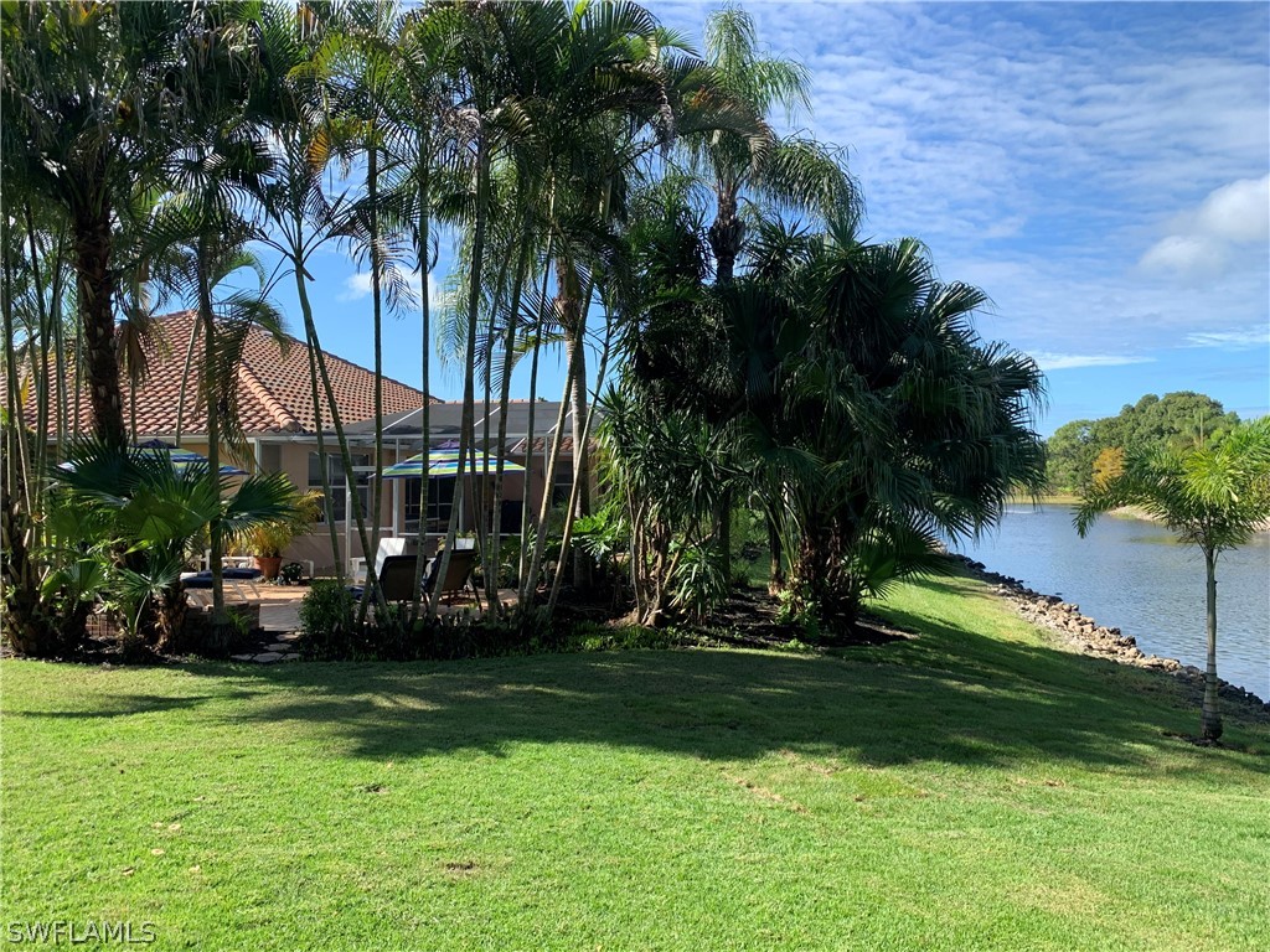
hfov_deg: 67.3
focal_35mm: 26
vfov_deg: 53.1
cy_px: 476
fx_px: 954
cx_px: 635
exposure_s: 1/962
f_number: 1.8
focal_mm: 4.25
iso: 25
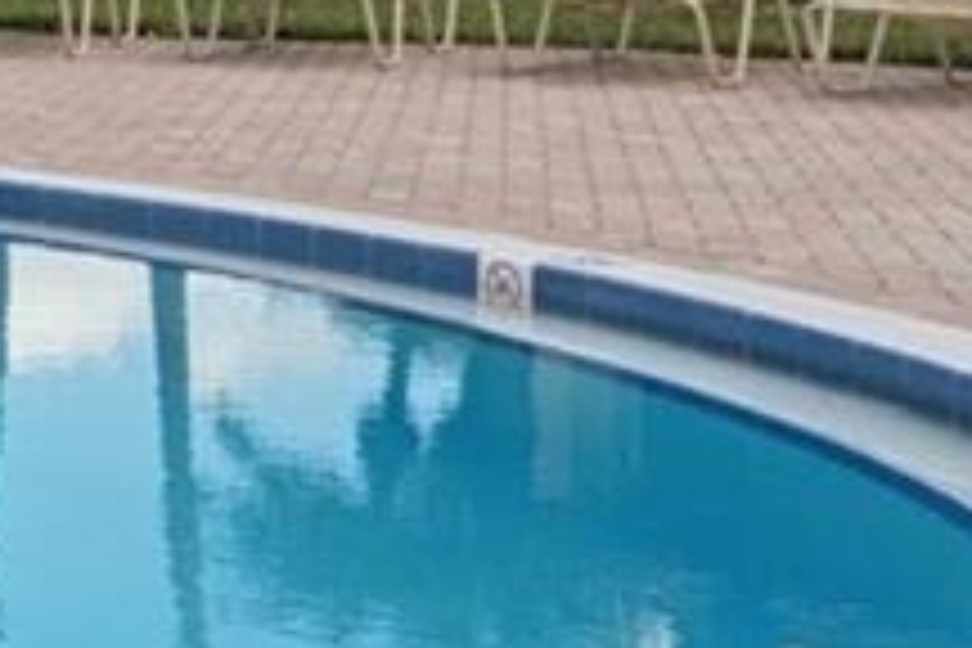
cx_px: -1431
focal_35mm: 111
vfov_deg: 12.0
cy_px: -180
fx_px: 2997
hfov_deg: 13.2
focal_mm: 10
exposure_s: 1/320
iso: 100
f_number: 9
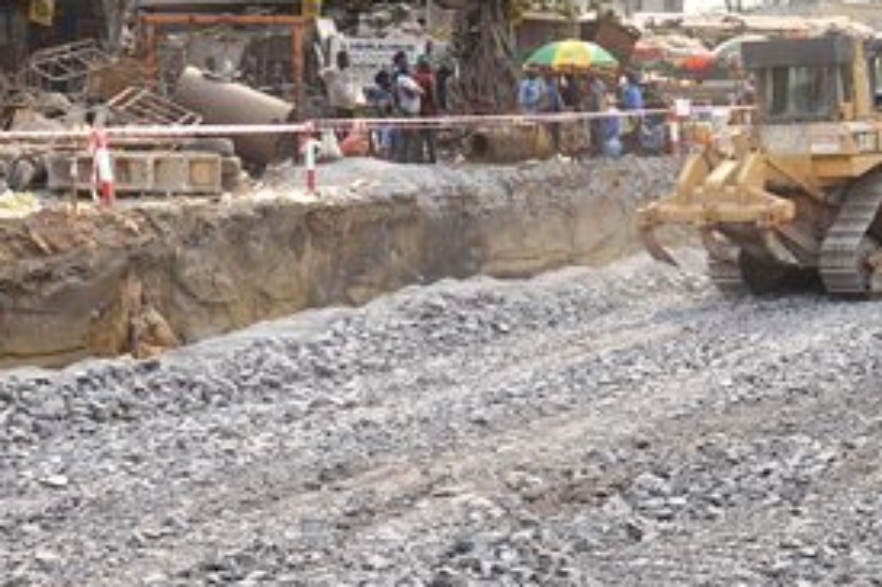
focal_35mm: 97
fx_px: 2375
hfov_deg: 20.0
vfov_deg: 14.1
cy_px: 257
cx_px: 1002
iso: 200
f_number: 11
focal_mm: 28
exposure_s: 1/125
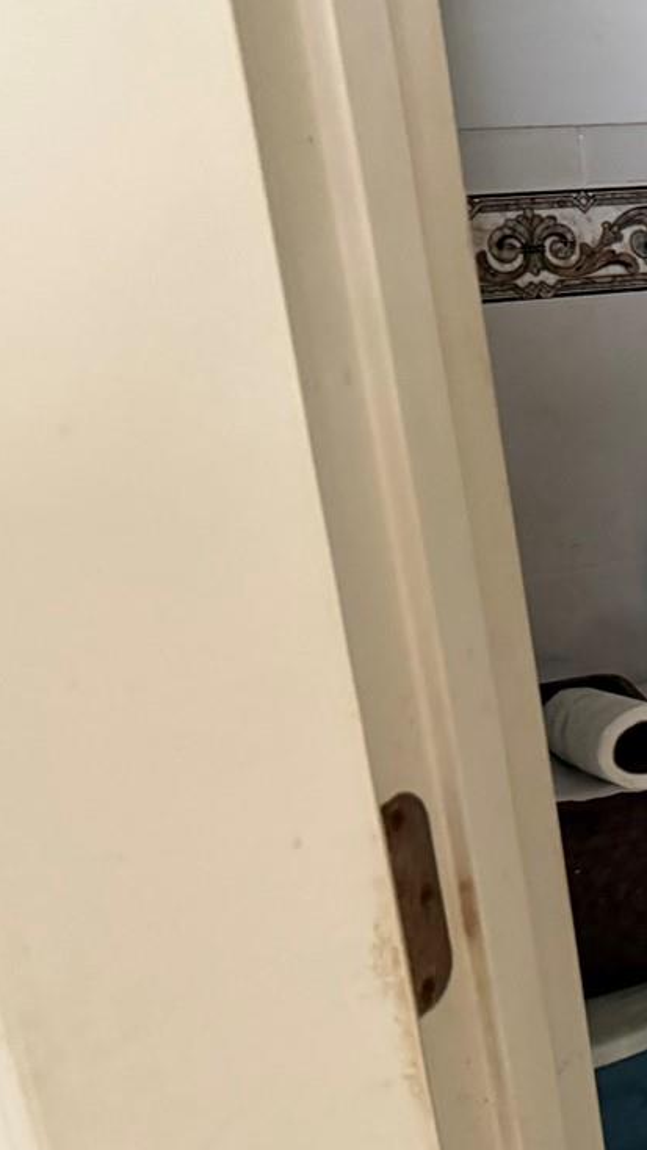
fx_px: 1738
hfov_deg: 17.2
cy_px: 711
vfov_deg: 36.4
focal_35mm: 57
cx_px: 1175
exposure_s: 1/60
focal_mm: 6.76
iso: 800
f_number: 1.78
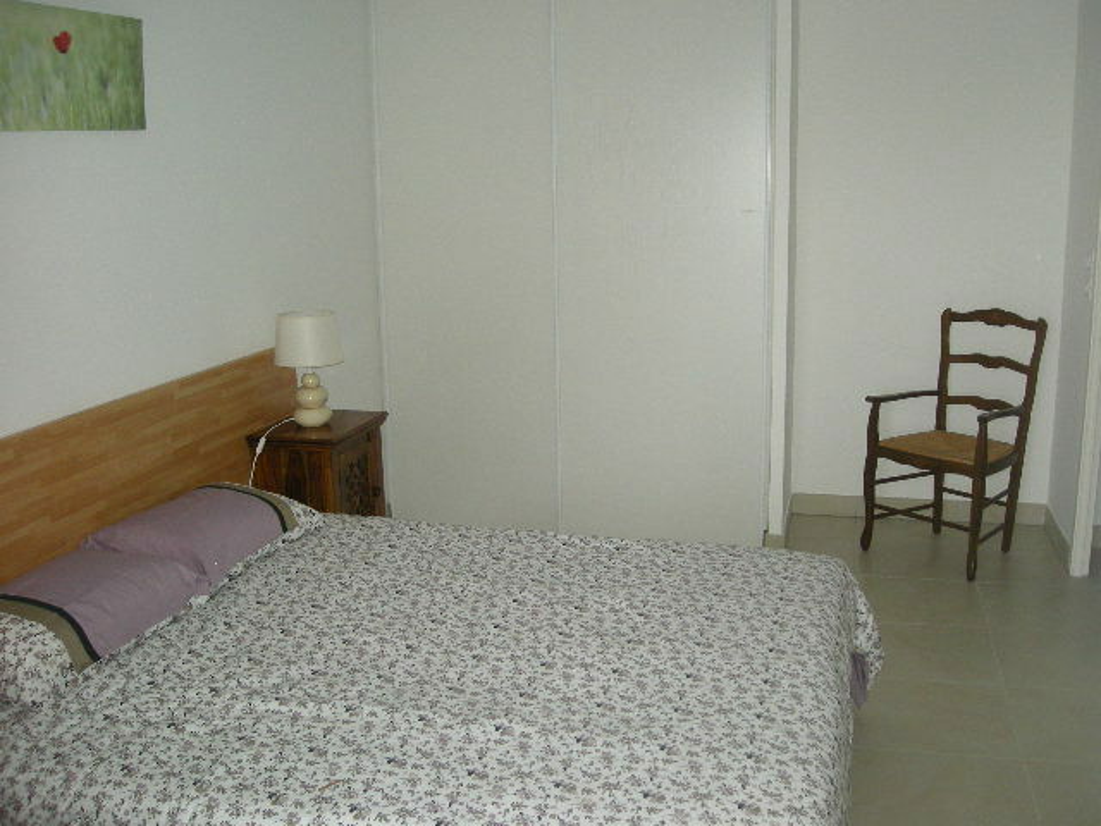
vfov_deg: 40.7
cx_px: 550
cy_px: 413
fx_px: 1113
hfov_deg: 52.6
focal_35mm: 35
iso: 157
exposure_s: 1/30
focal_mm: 5.7
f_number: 2.8
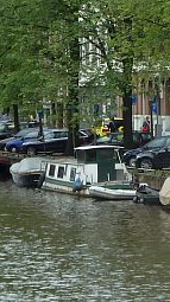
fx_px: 2217
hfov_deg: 4.3
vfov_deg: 7.8
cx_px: 309
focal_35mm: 276
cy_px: -9
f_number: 4
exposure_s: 1/200
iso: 80
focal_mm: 10.3
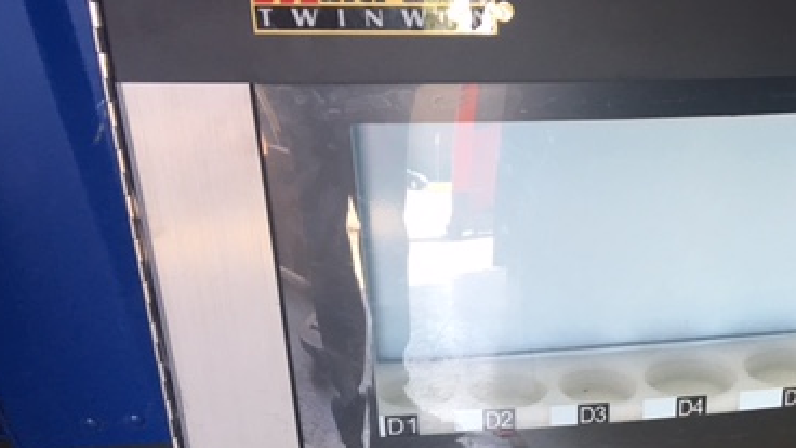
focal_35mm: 55
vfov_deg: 21.6
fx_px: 1161
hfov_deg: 36.3
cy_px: 355
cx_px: 662
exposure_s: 1/30
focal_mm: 4.15
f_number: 2.2
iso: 25
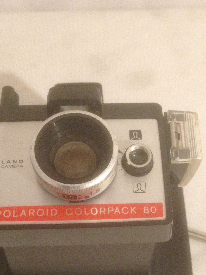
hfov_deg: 28.0
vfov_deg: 36.6
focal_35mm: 52
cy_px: 176
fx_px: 412
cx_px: 91
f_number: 2.4
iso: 320
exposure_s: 1/20
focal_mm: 4.12
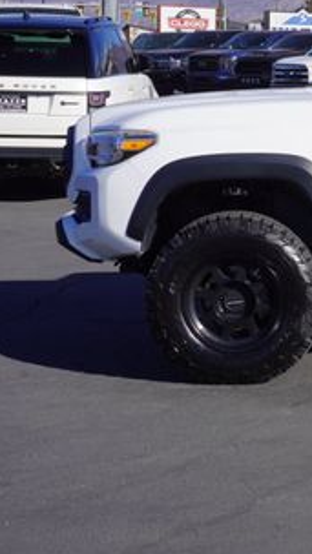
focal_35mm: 109
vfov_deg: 19.6
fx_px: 1605
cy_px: 219
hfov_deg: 10.4
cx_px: 580
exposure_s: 1/200
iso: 100
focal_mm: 33
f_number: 11
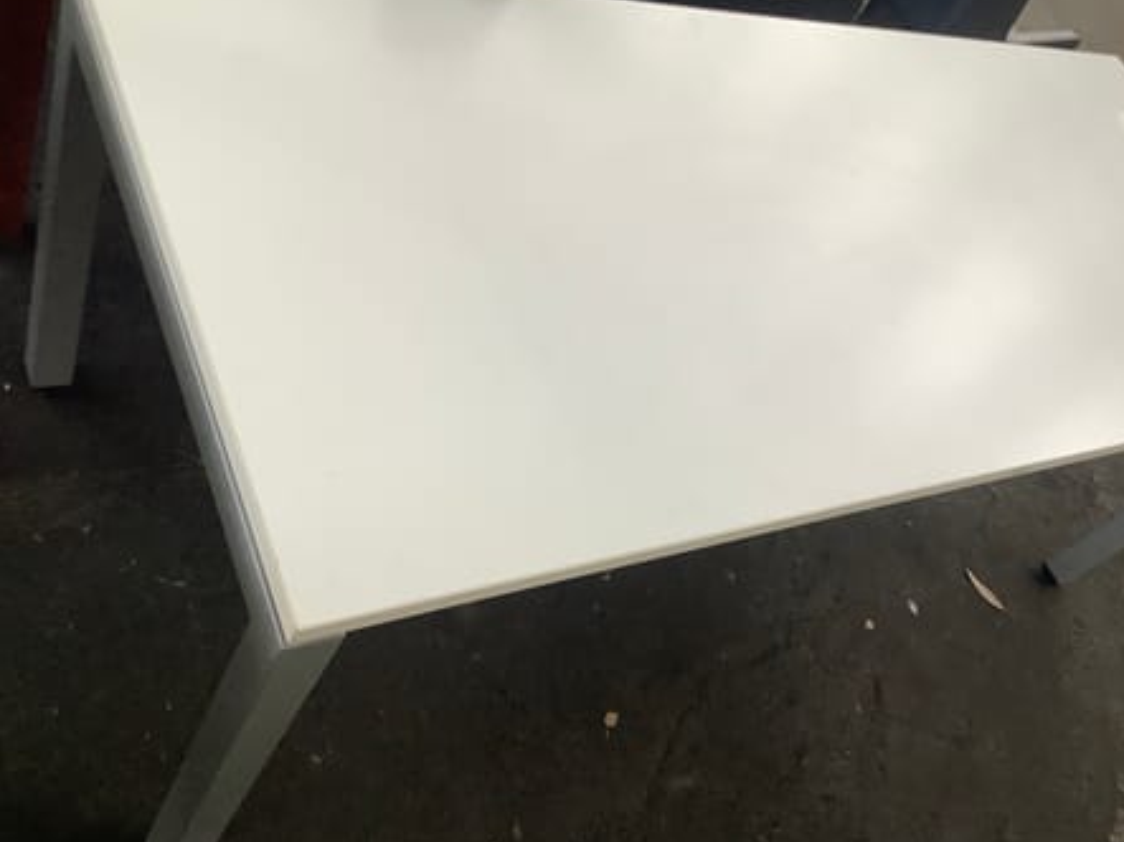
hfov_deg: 52.5
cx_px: 632
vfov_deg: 40.7
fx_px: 1136
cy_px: 415
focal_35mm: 35
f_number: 2.4
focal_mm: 3.3
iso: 100
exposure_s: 1/60
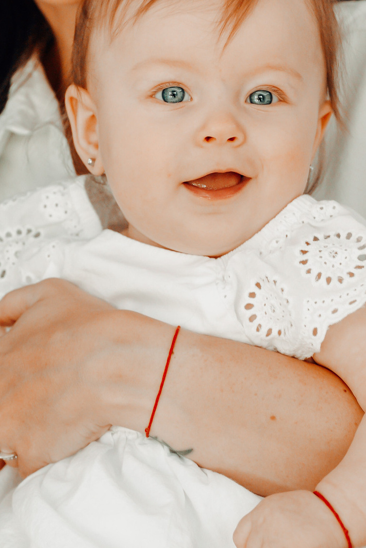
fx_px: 2235
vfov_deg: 14.0
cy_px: 318
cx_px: 77
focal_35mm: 147
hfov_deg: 9.3
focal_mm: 43.2
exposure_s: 1/160
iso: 1250
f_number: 2.8
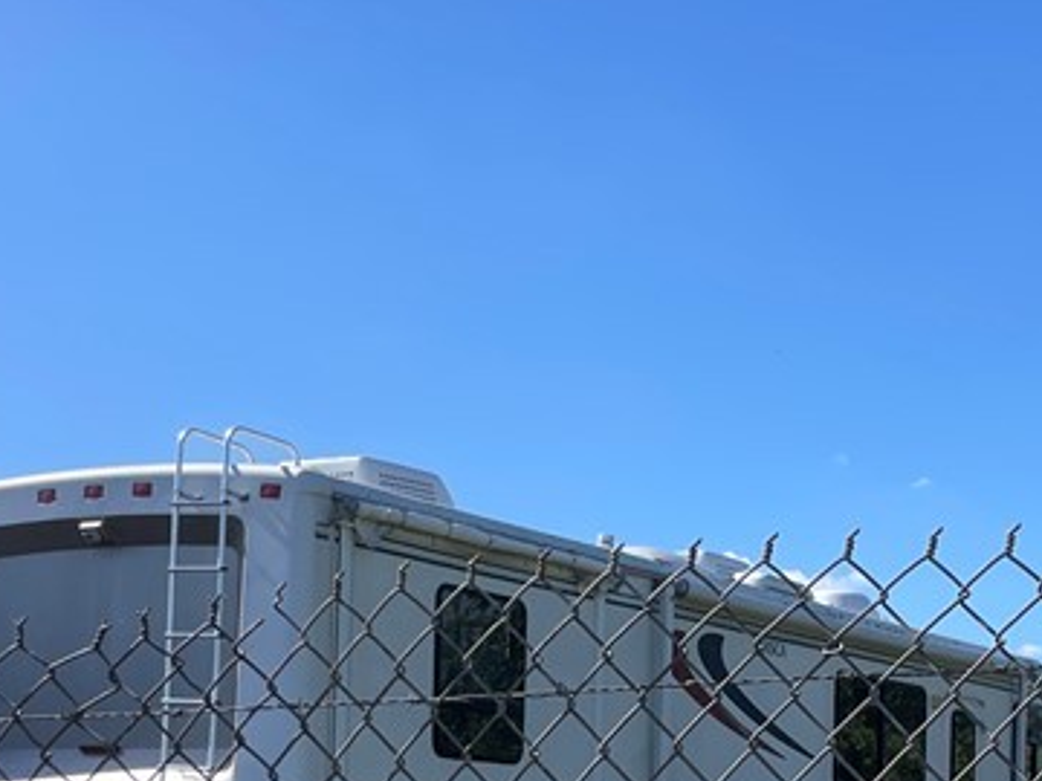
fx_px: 2228
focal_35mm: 74
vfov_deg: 19.2
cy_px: 813
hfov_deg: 26.1
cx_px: 747
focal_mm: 4.2
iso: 32
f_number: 1.6
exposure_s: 1/3205
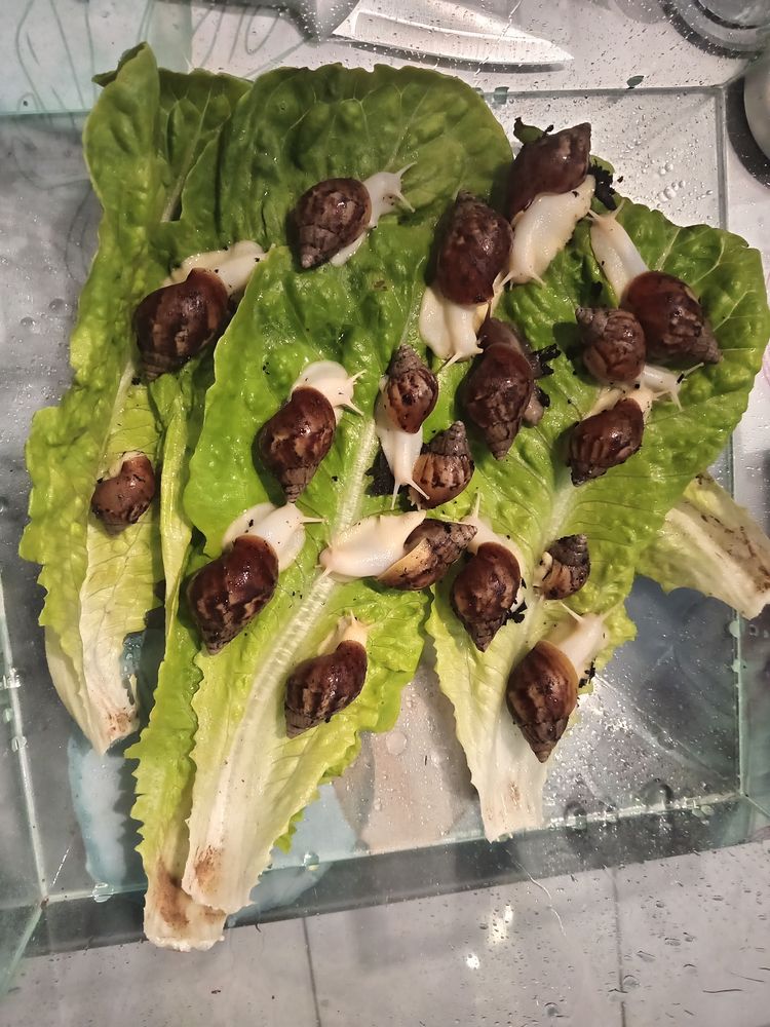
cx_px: 385
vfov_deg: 65.3
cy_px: 514
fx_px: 801
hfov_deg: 51.4
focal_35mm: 27
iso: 2451
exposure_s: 1/16.7
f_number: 1.8
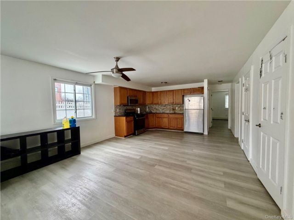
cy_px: 110
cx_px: 147
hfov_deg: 102.1
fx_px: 119
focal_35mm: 14
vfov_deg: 85.7
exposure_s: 1/60
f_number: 2.2
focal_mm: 2.22
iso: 250
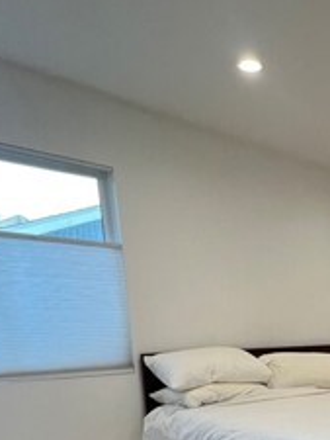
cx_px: 314
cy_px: 479
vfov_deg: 40.8
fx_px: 470
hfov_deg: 35.7
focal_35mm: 37
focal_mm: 1.57
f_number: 1.8
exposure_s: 1/120
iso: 160
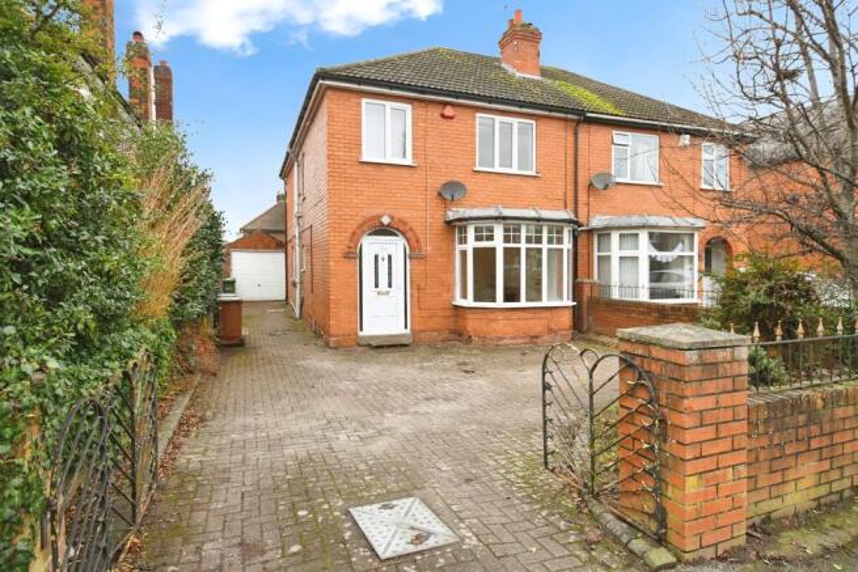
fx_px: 453
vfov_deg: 64.6
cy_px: 286
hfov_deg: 86.9
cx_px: 429
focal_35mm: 19
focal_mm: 13
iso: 800
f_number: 5
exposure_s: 1/100
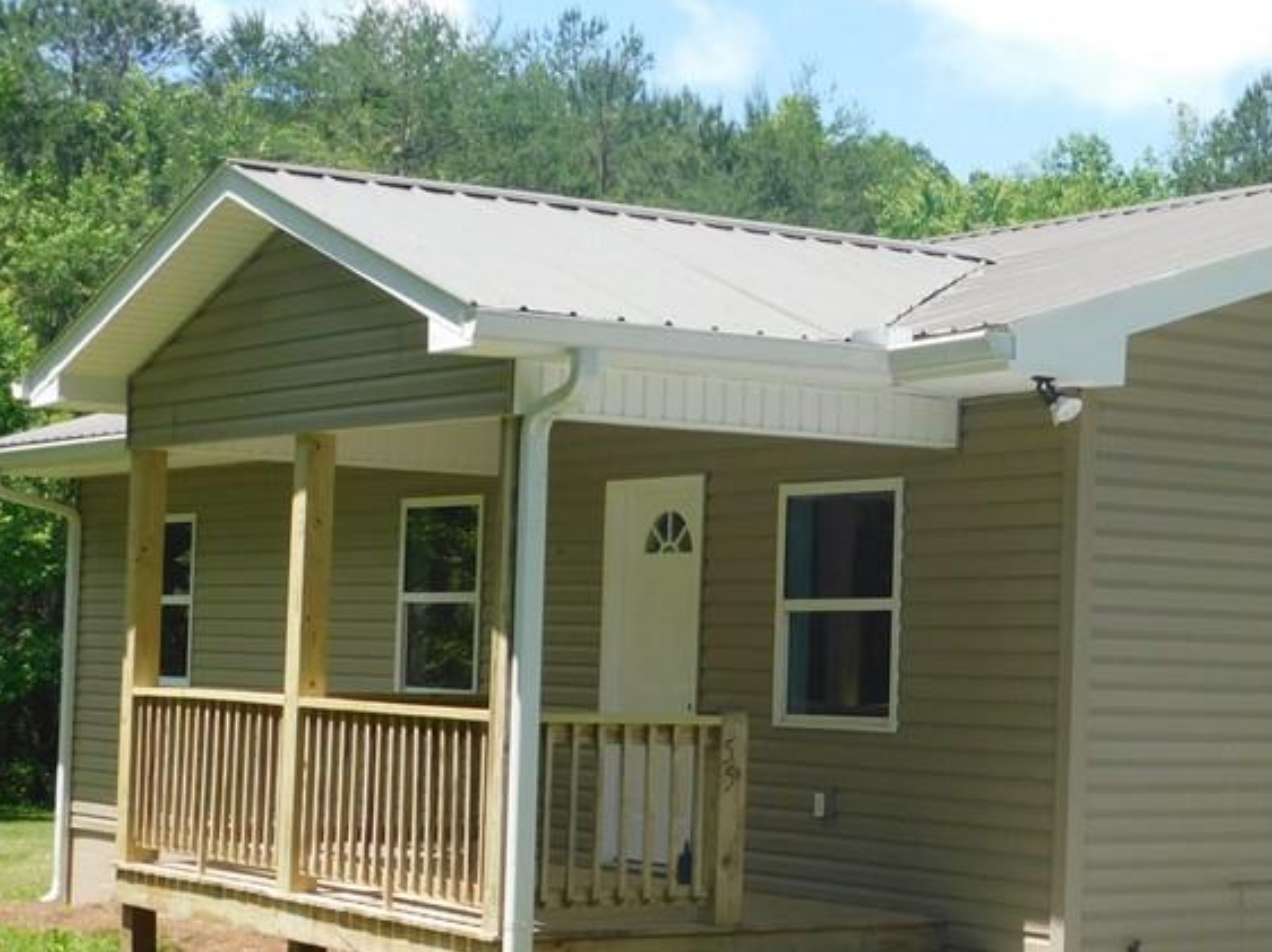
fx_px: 3012
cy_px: 522
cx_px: 1023
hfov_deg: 23.5
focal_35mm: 82
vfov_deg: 18.0
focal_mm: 8
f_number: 3.7
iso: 125
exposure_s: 1/640
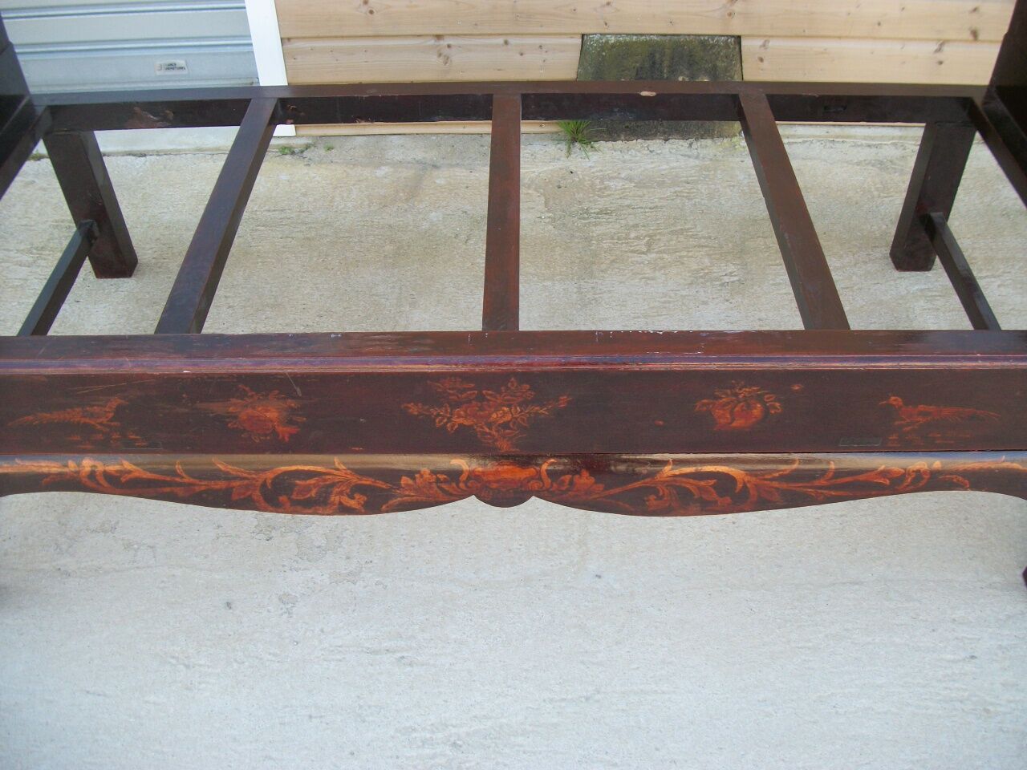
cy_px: 385
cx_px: 514
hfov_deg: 56.8
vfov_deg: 44.2
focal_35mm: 32
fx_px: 949
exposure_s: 1/125
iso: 80
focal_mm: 5.7
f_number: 2.9
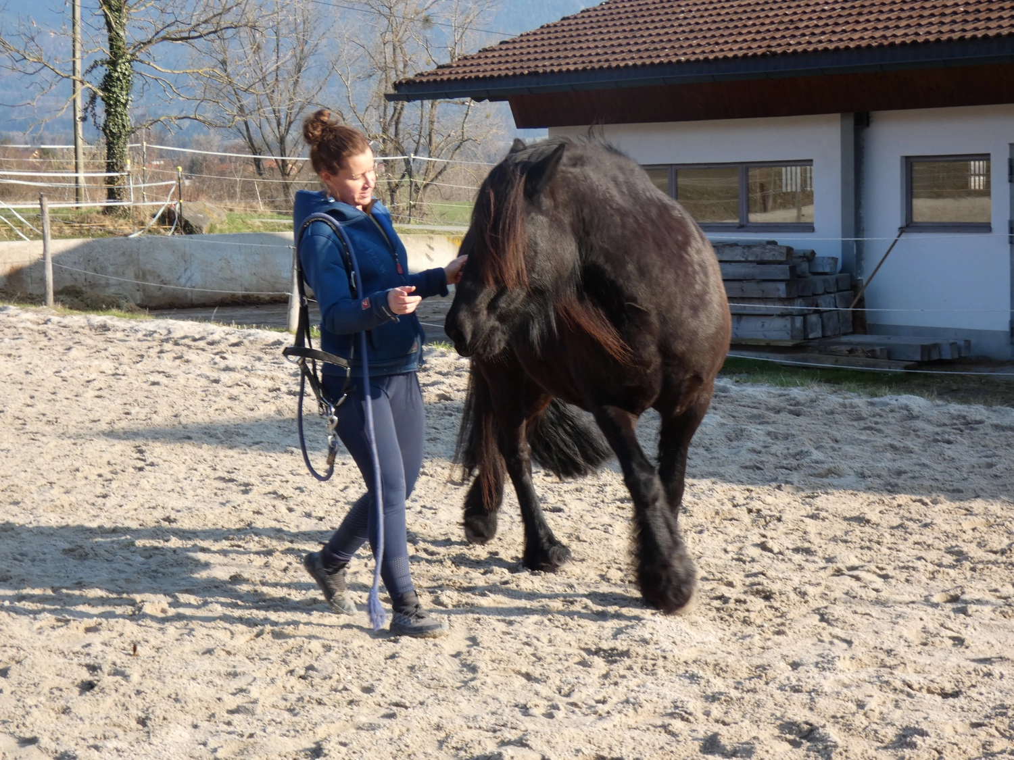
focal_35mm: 83
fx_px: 2431
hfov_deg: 23.6
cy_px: 380
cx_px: 507
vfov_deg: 17.8
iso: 80
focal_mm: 14.8
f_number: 4.5
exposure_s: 1/200
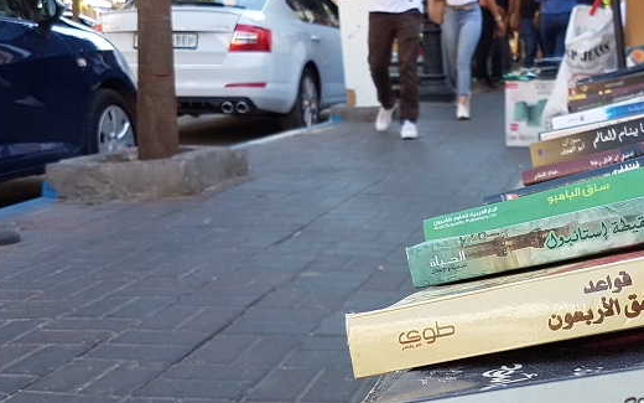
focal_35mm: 53
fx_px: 930
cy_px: 270
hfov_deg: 37.0
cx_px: 504
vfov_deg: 24.3
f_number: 1.7
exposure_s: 1/256
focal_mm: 4.2
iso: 40
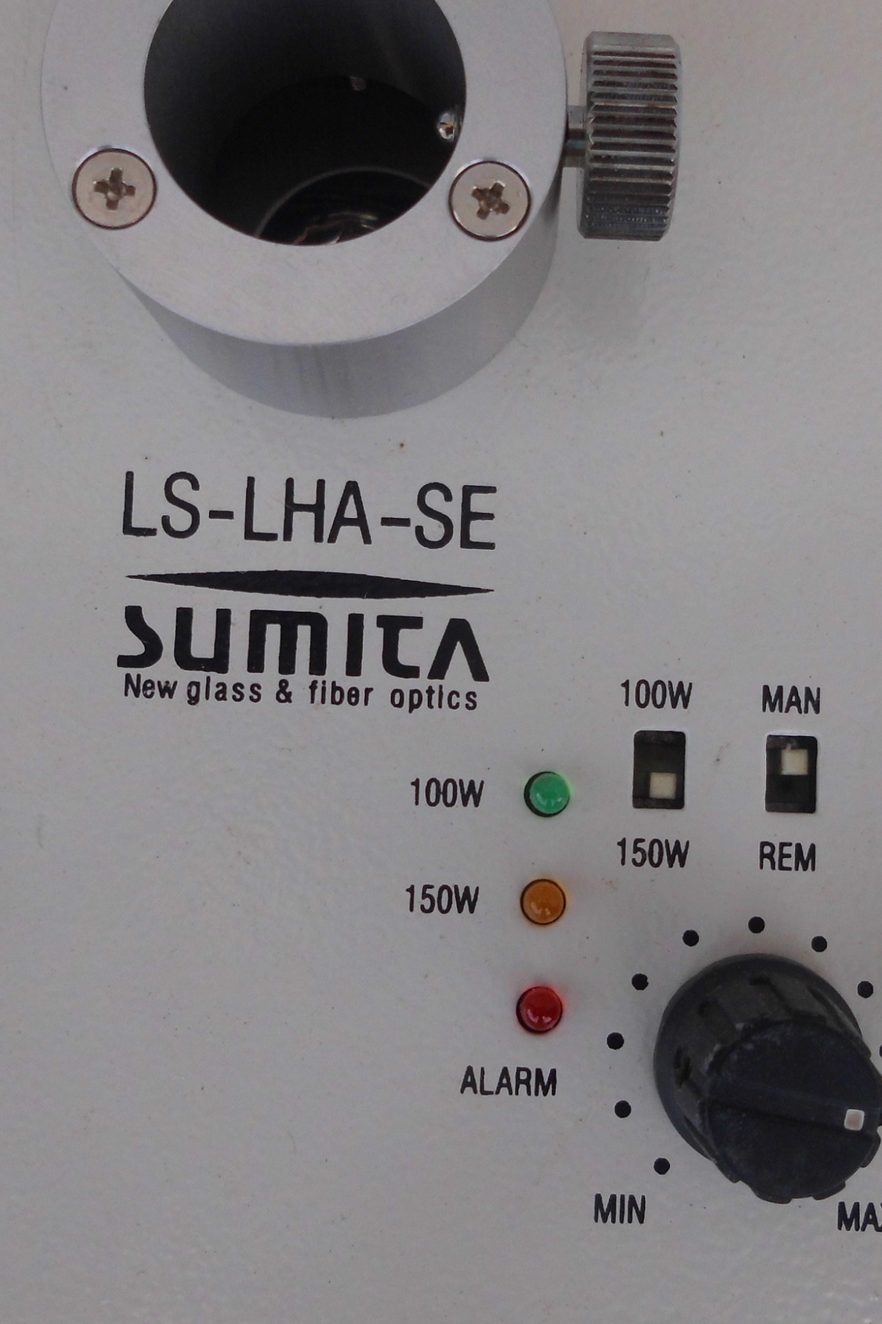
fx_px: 1396
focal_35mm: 38
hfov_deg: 34.8
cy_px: 689
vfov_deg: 50.7
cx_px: 580
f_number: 3.2
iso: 100
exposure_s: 1/206
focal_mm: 4.6
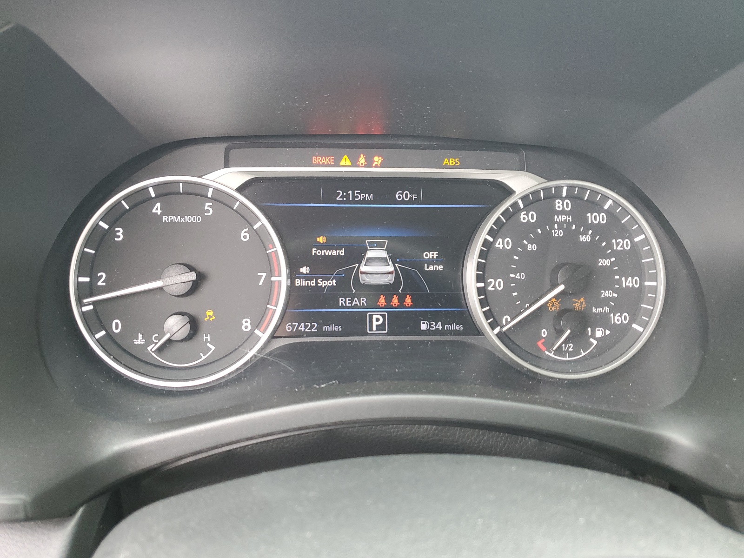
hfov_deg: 67.3
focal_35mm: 26
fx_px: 559
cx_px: 372
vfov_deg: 53.1
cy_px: 279
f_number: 1.5
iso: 117
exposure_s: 1/60.2
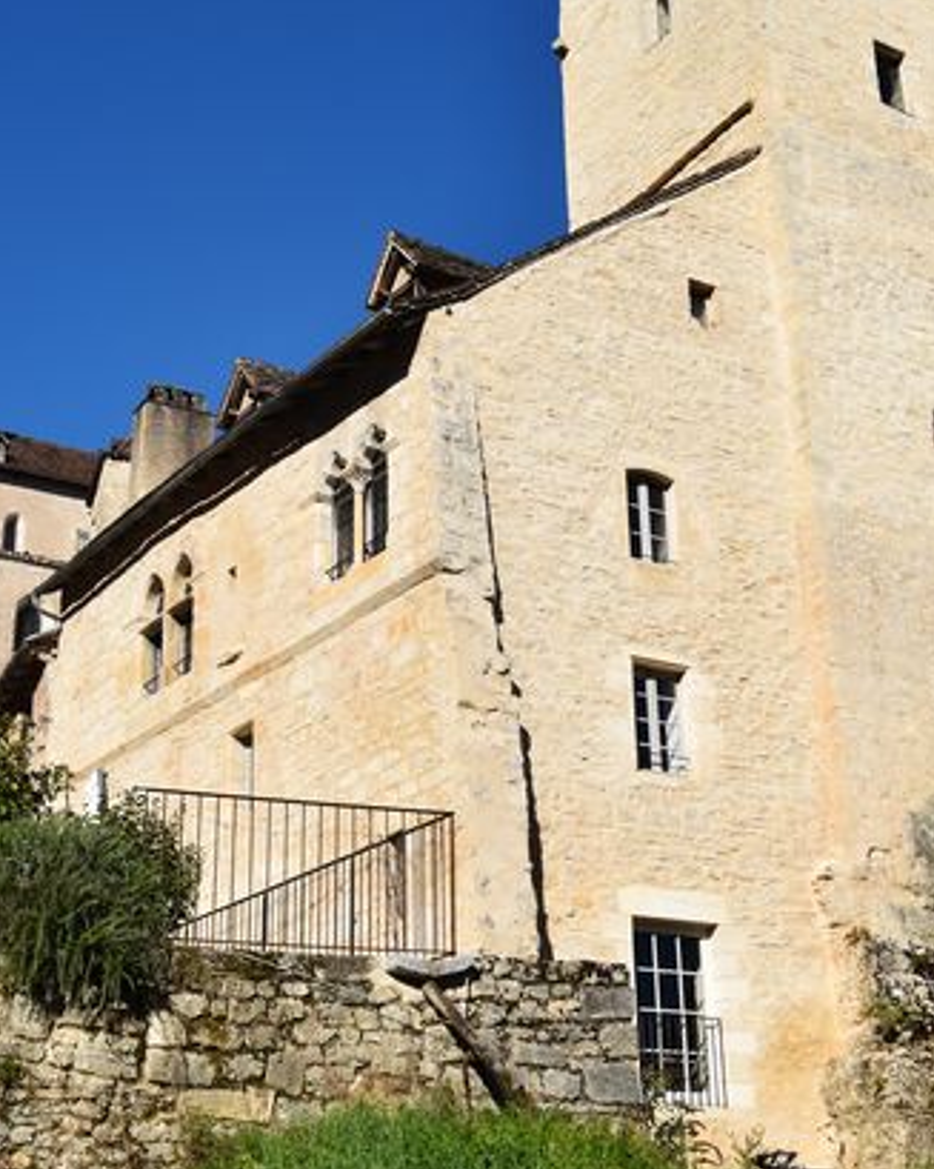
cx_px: 610
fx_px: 1832
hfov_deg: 28.4
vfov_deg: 35.3
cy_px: 534
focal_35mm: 53
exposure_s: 1/500
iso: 200
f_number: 10
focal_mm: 22
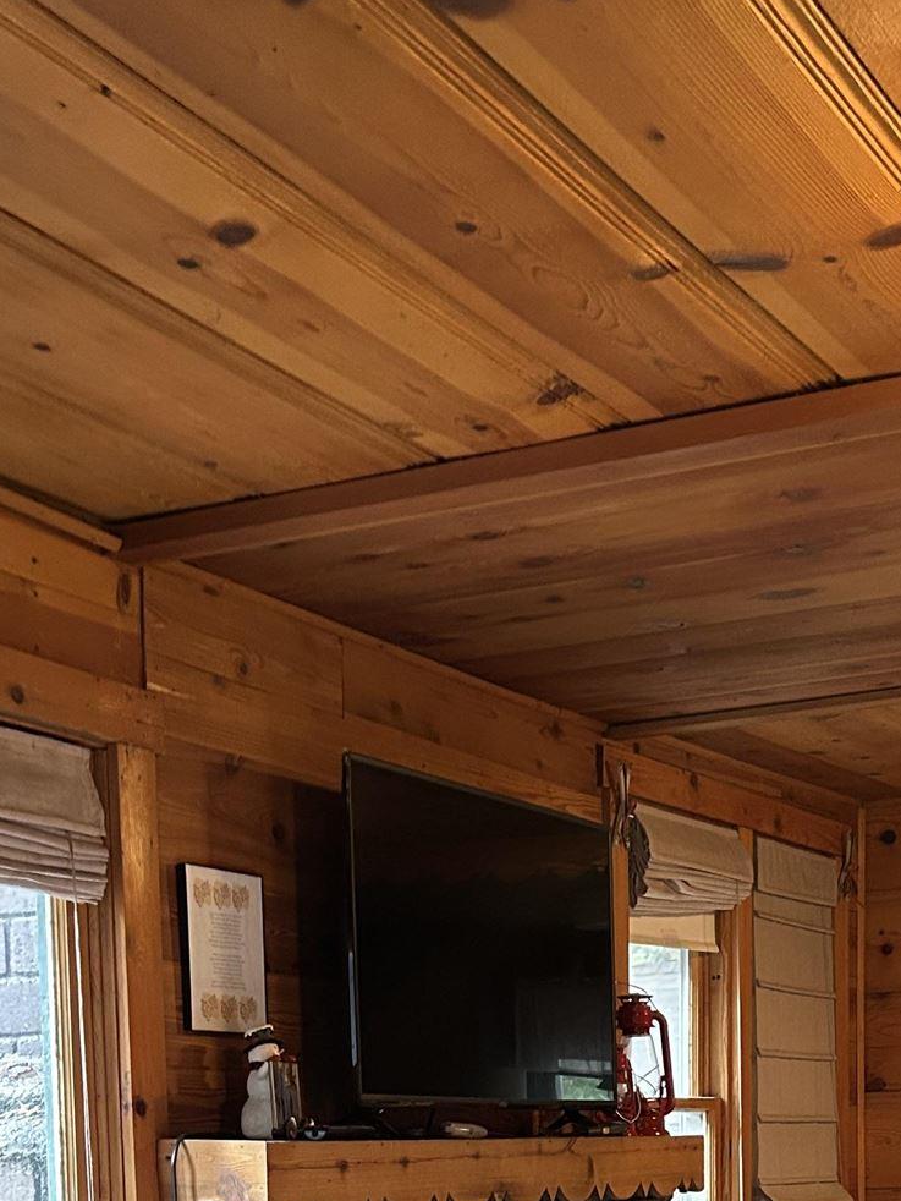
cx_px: 597
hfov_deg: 23.9
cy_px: 1328
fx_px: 2116
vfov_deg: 28.7
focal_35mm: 61
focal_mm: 5.7
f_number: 1.5
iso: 400
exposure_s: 1/40
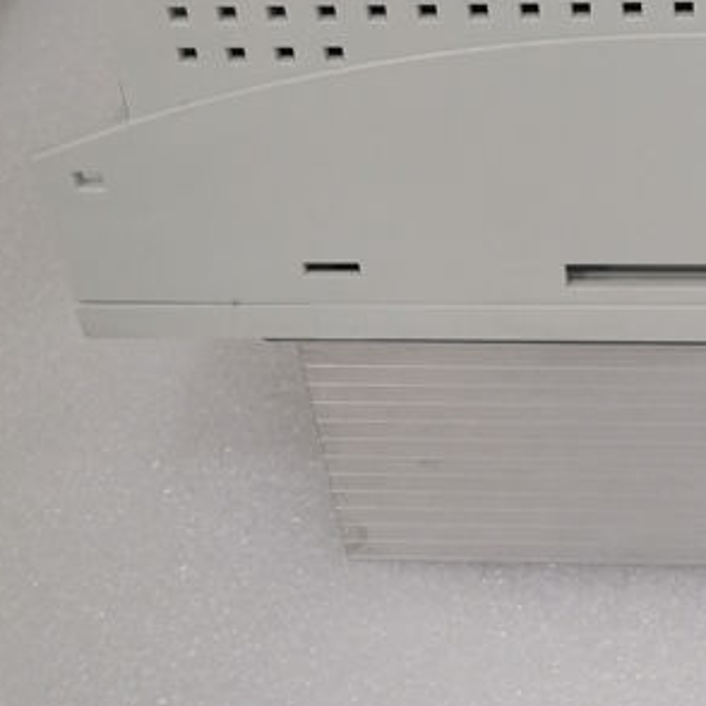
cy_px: -125
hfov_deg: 25.4
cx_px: 684
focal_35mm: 65
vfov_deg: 24.2
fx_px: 1500
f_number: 1.8
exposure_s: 1/45
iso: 160
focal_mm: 3.95
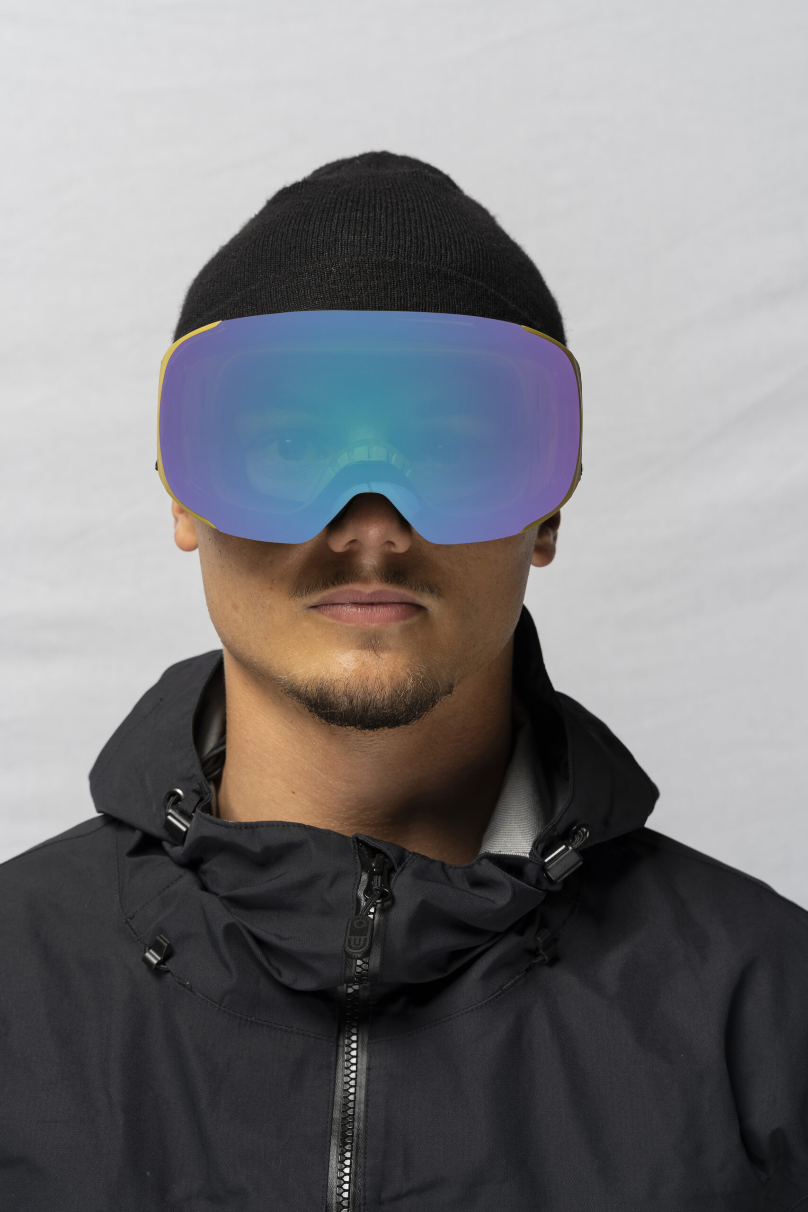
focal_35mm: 66
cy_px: 606
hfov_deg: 20.6
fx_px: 2222
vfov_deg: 30.5
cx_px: 404
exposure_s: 1/125
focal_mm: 66
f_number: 8
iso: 100
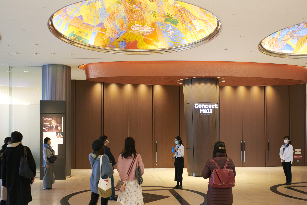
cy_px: 101
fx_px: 298
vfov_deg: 37.9
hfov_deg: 54.4
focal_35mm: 35
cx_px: 152
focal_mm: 34
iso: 800
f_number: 2.8
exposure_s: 1/160
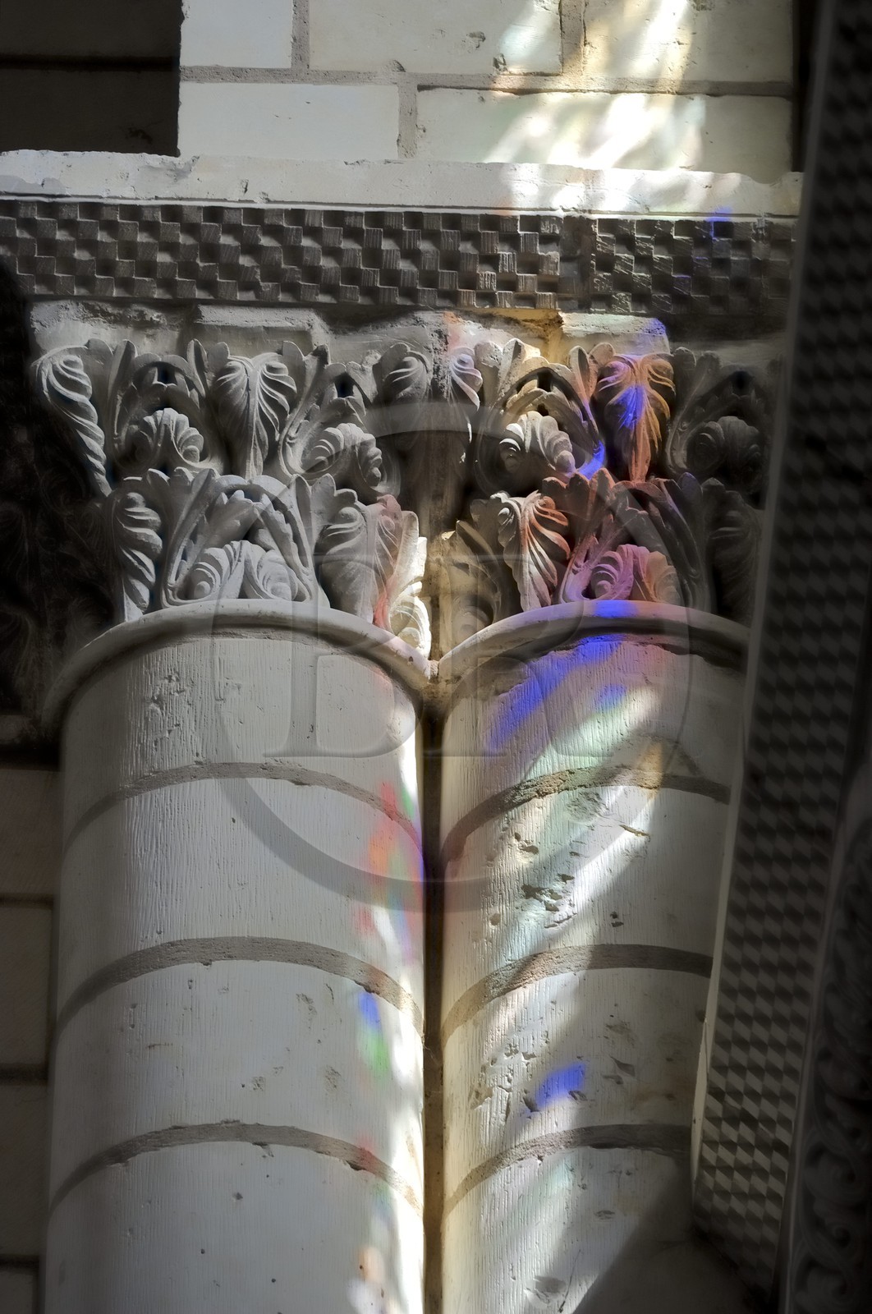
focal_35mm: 188
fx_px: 6833
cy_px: 657
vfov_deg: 11.0
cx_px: 436
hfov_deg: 7.3
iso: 100
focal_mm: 125
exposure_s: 1/20
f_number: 6.3
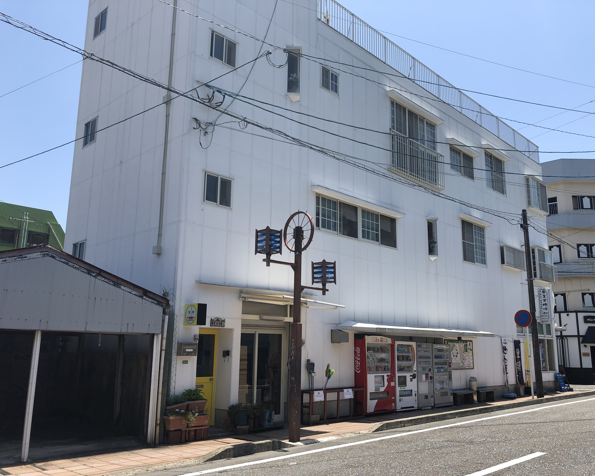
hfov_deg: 58.7
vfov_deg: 48.5
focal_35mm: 30
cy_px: 245
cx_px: 324
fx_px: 528
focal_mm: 3.99
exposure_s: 1/1066
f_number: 1.8
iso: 20
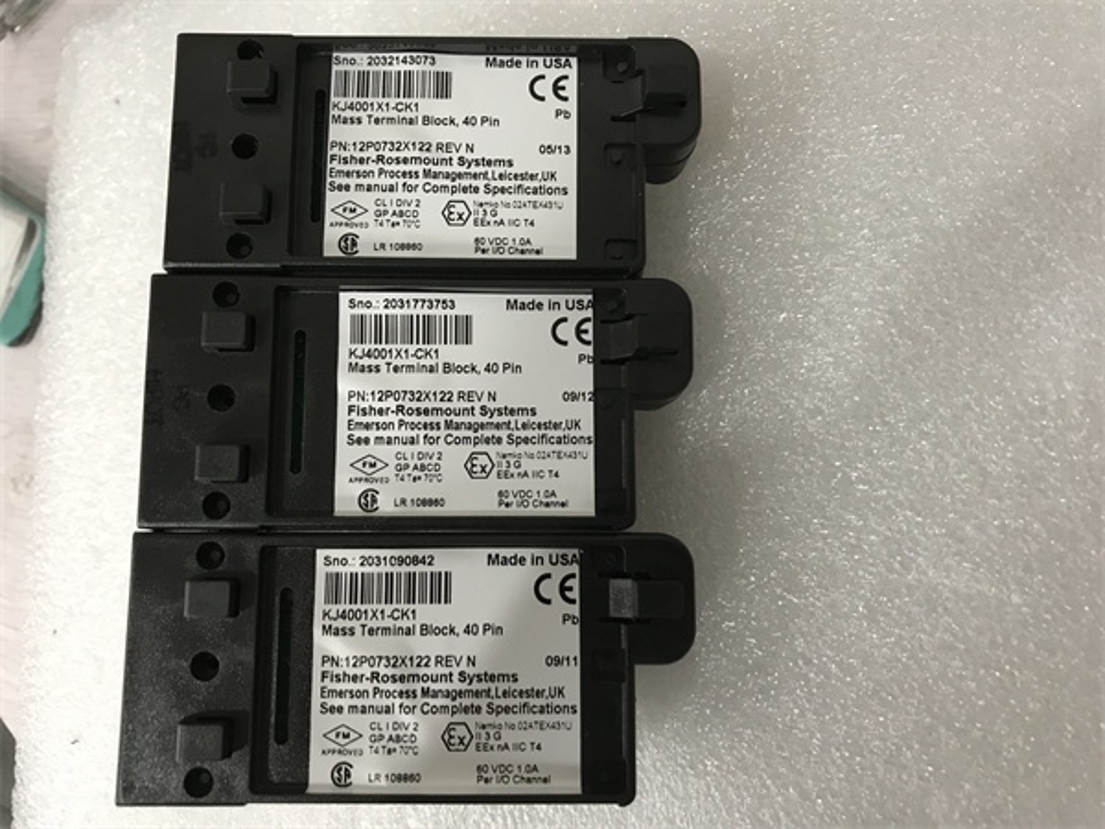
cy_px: 414
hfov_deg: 63.4
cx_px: 552
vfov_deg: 49.7
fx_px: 894
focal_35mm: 28
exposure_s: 1/20
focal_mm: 3.99
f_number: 1.8
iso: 40
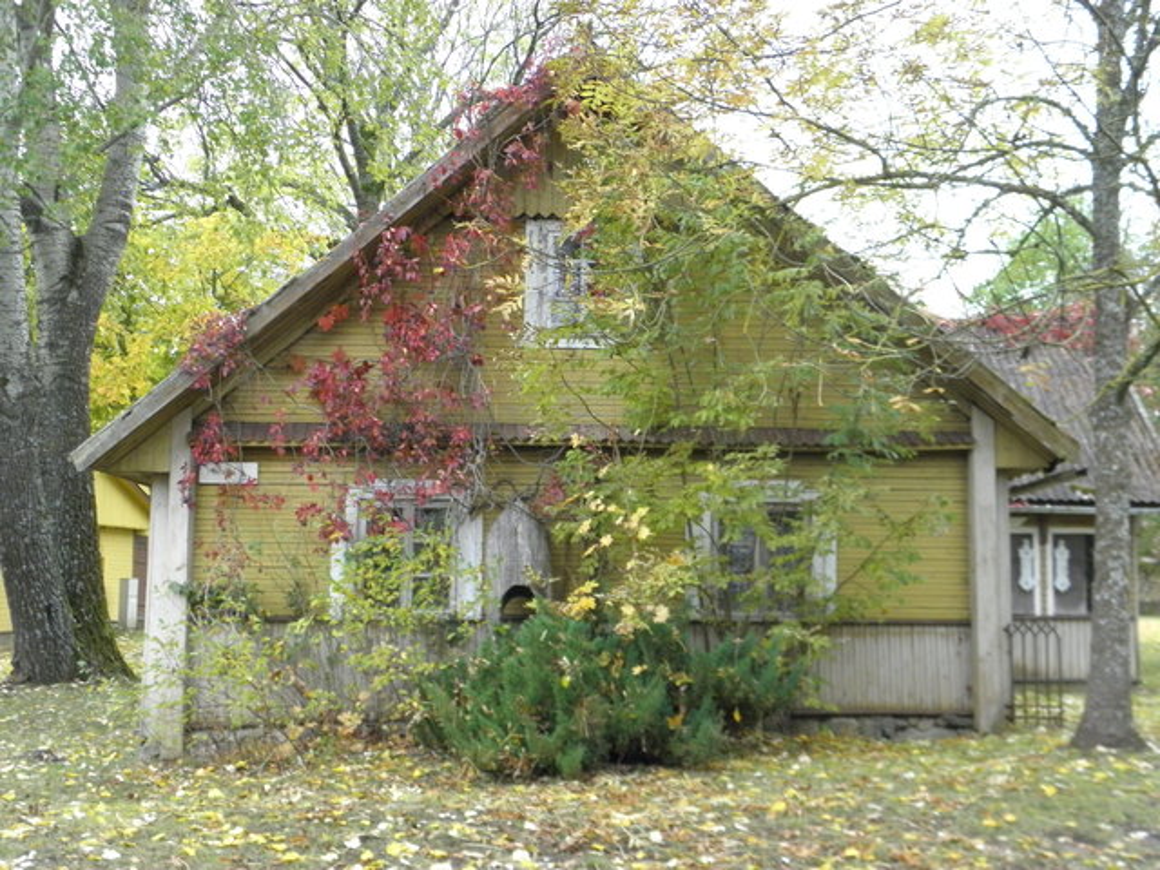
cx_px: 580
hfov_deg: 40.4
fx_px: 1575
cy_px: 435
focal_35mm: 47
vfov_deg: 30.9
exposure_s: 1/40
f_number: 3.9
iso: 250
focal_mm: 8.6
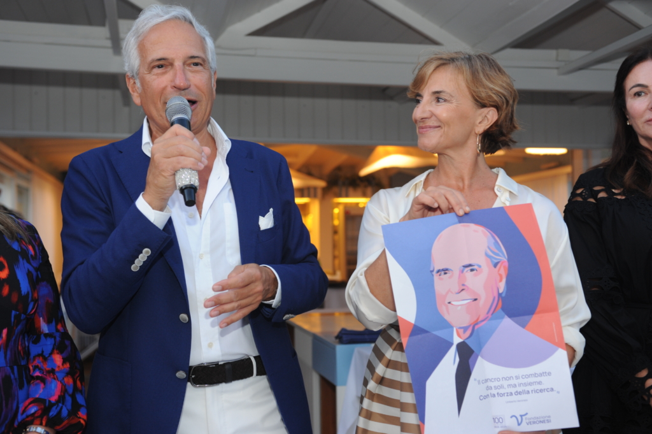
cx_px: 326
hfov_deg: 43.6
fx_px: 814
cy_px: 217
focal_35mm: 45
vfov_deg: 29.8
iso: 800
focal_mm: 45
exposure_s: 1/60
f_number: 4
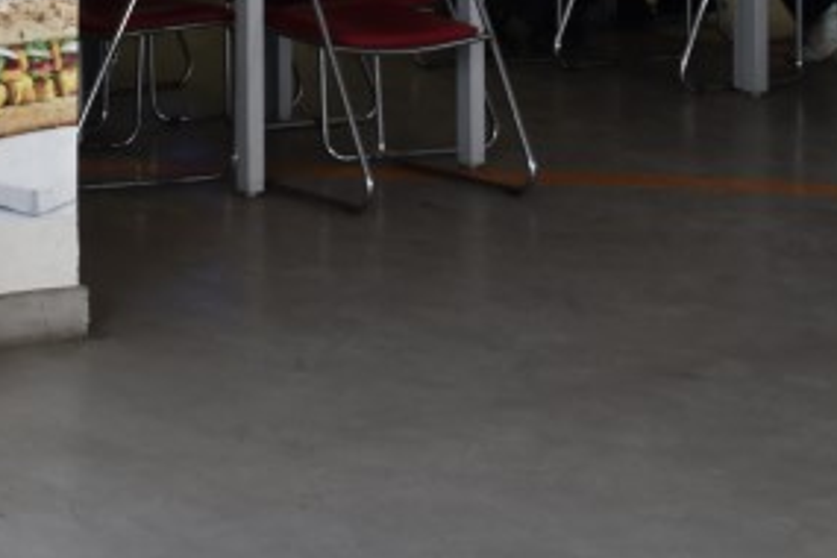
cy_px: -316
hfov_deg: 16.2
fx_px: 2674
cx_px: -438
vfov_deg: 11.4
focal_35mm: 115
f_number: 10
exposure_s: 1/13
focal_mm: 32
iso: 400
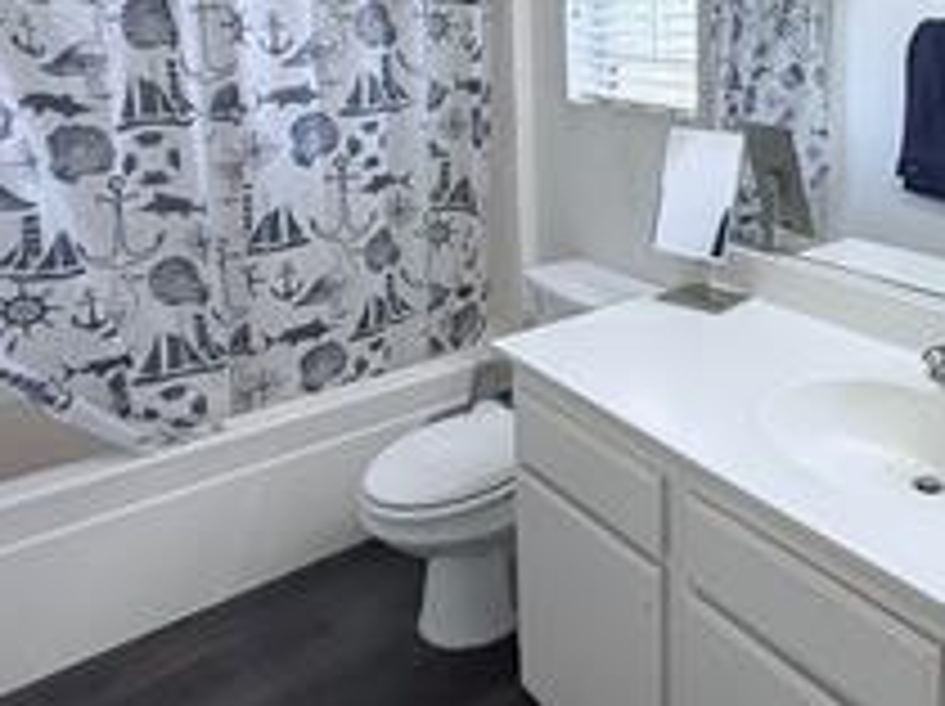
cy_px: 137
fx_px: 818
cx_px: 778
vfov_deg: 44.4
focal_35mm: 30
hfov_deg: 55.1
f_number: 2.2
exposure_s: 1/120
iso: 125
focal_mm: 2.22
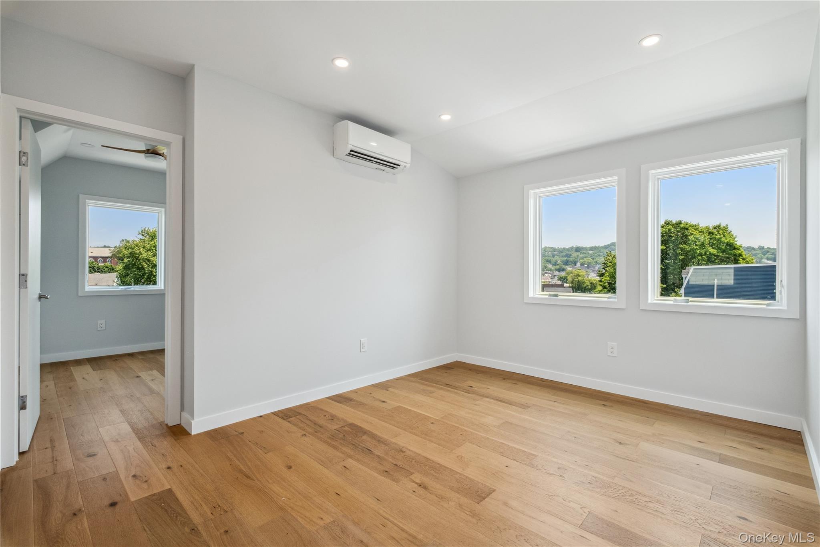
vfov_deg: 77.3
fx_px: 342
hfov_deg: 100.4
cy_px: 274
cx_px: 410
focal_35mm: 15
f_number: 9
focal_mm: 10
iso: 320
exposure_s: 1/30
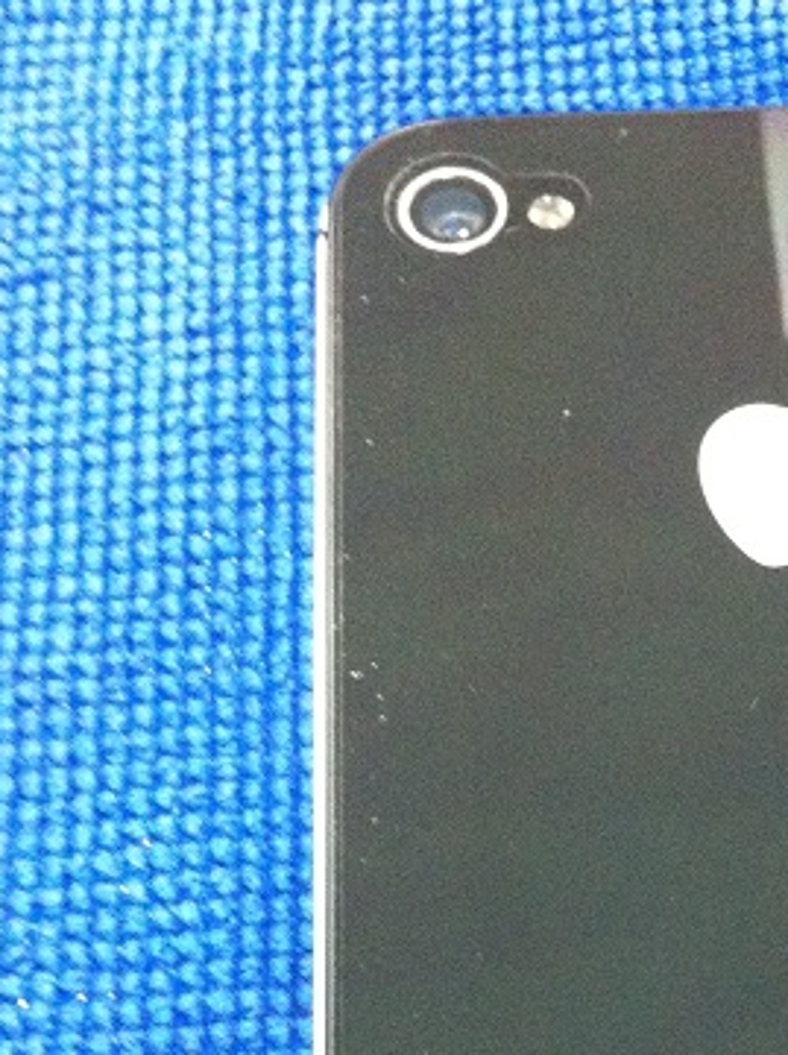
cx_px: 820
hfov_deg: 18.3
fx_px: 2373
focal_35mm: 78
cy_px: 942
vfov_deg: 24.4
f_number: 2.8
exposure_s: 1/15
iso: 500
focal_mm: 3.85
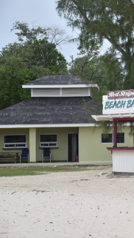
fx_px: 776
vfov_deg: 17.4
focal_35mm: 123
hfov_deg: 9.7
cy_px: 119
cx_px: 178
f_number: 4.8
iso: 250
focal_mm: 52
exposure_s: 1/800
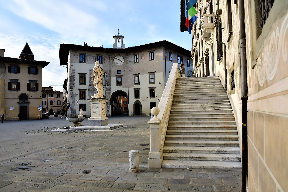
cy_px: 96
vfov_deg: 53.1
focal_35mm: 24
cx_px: 144
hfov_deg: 73.7
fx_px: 192
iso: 200
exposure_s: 1/800
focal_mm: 16
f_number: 5.6
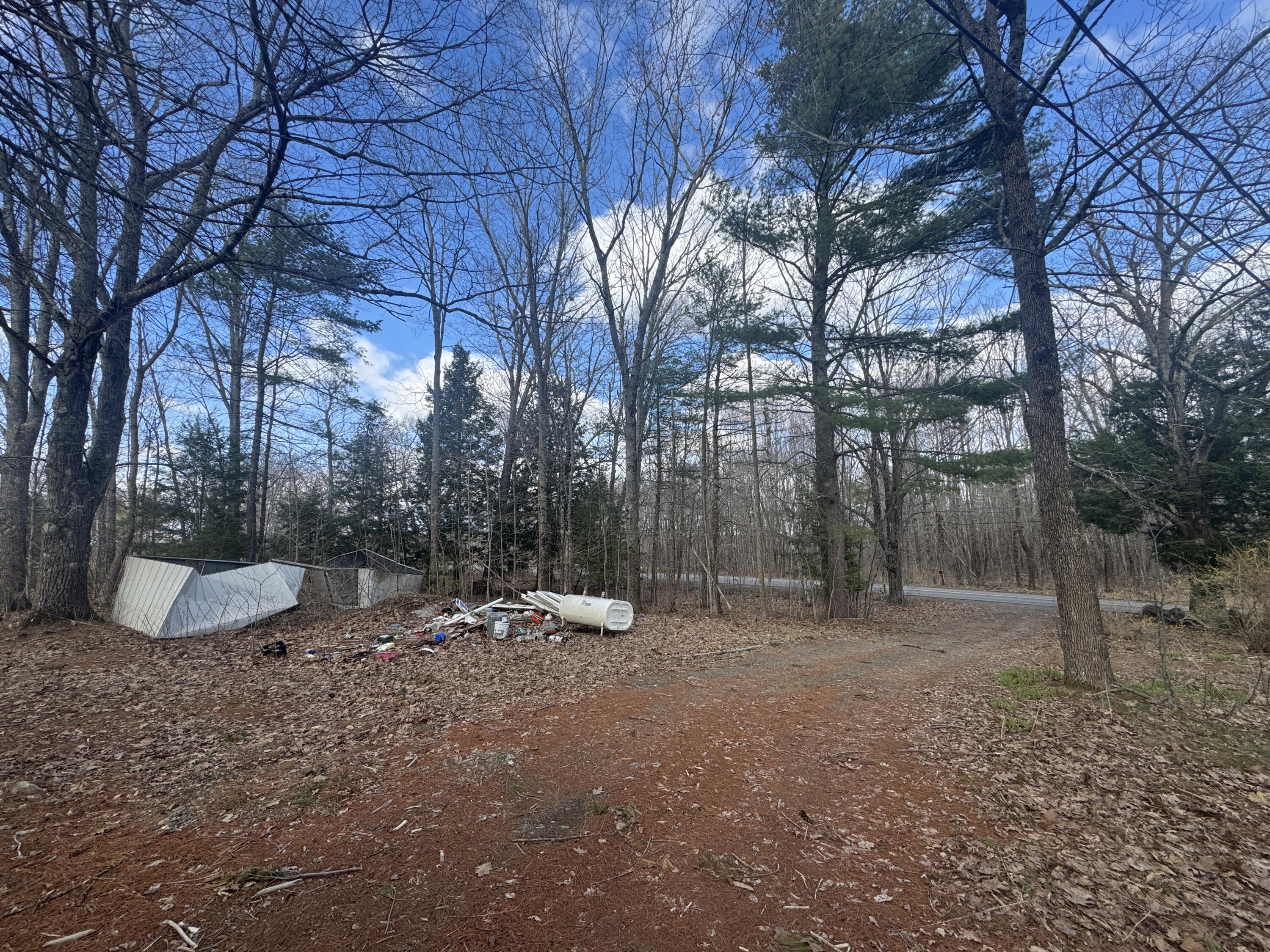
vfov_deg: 85.7
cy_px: 476
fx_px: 514
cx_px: 635
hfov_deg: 102.1
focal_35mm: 14
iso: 40
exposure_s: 1/537
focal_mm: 2.22
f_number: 2.2
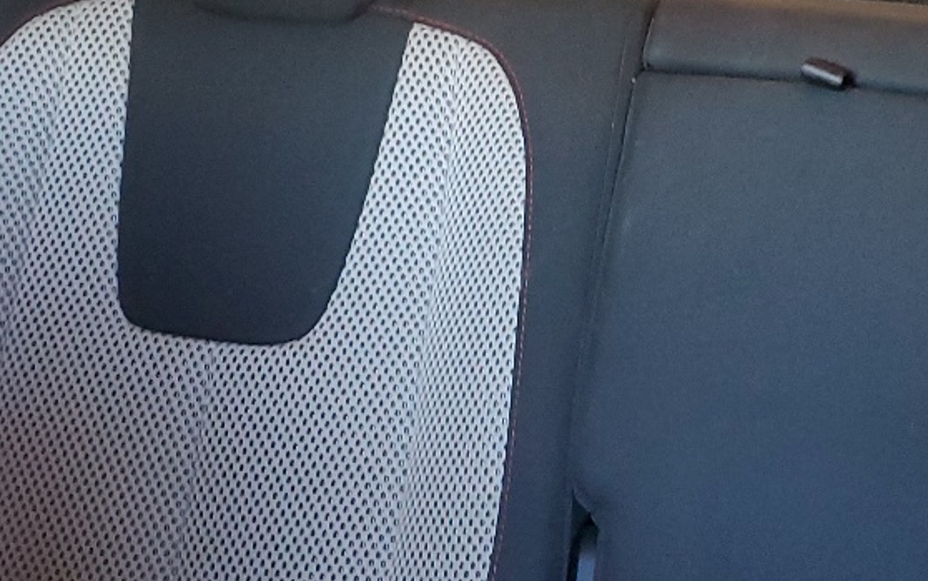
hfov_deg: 25.9
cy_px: 191
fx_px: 1998
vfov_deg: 16.5
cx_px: 679
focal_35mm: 79
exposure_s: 1/60.2
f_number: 1.5
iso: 300
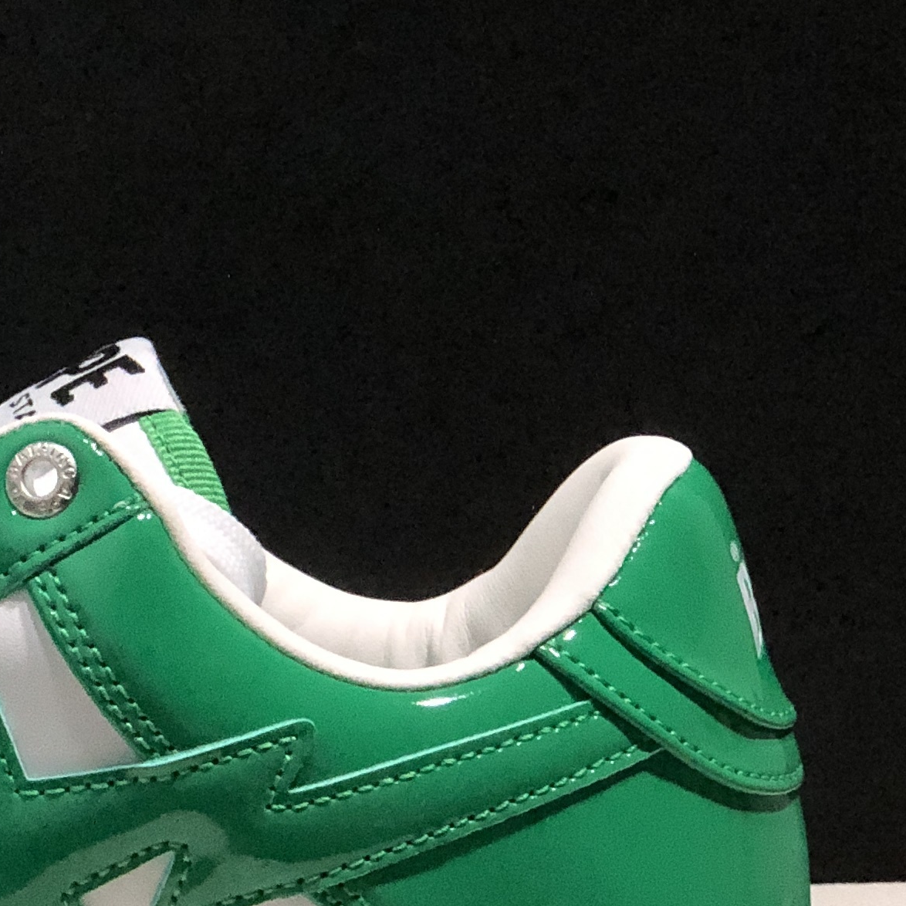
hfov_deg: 10.0
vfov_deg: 10.1
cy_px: 509
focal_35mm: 173
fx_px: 5123
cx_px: -171
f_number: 2.8
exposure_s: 1/30
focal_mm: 6.6
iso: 80
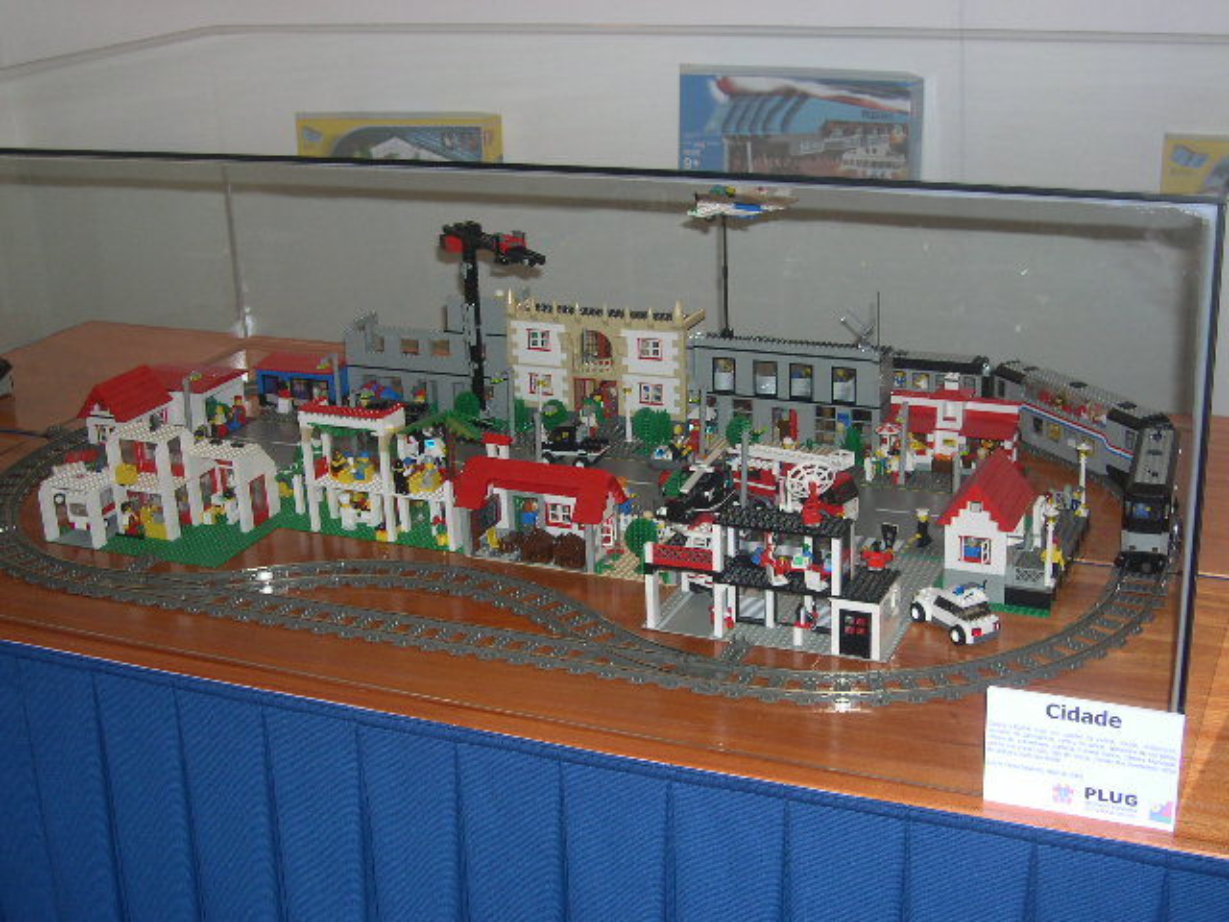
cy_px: 461
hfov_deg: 40.4
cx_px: 614
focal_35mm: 47
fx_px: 1669
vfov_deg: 30.9
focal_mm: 10.1
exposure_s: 1/60
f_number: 3.1
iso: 124
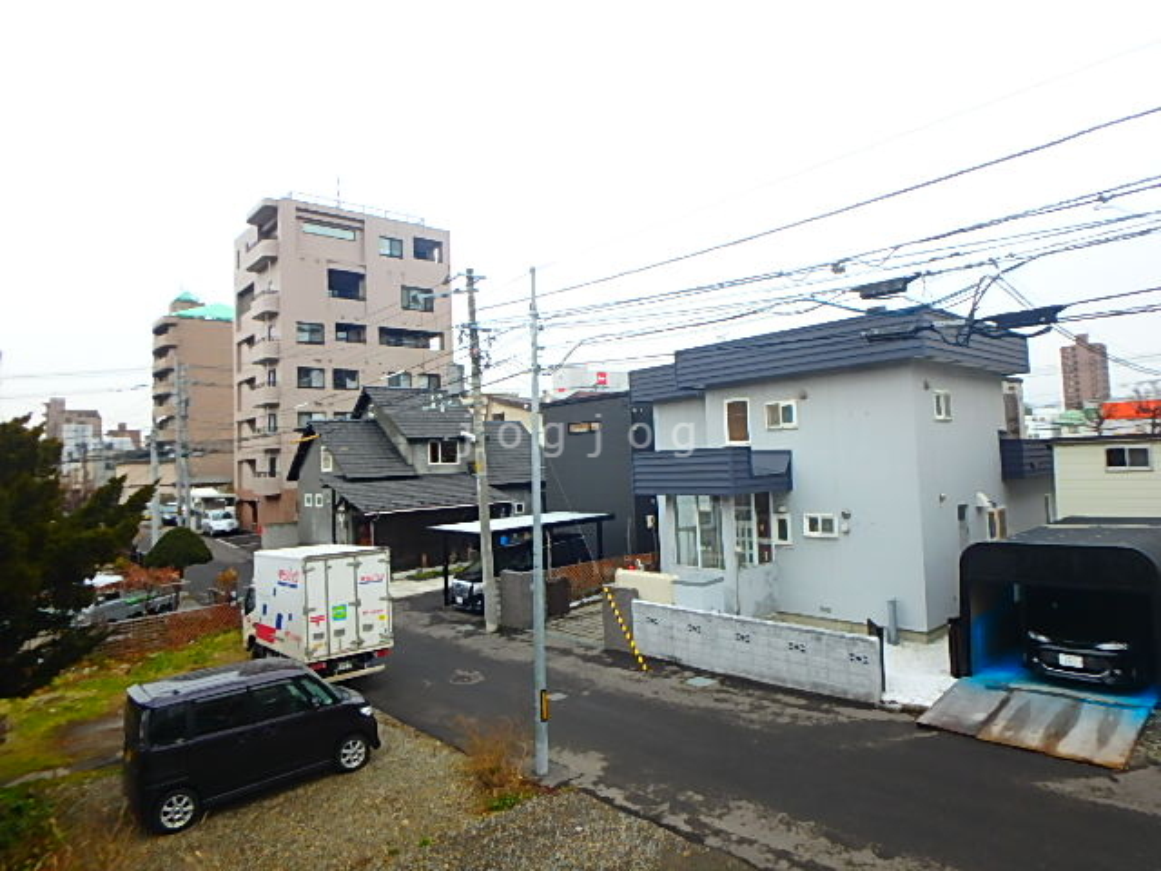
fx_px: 704
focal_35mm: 21
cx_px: 580
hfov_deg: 79.0
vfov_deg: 63.4
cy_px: 436
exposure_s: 1/80
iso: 125
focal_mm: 3.7
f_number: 3.5
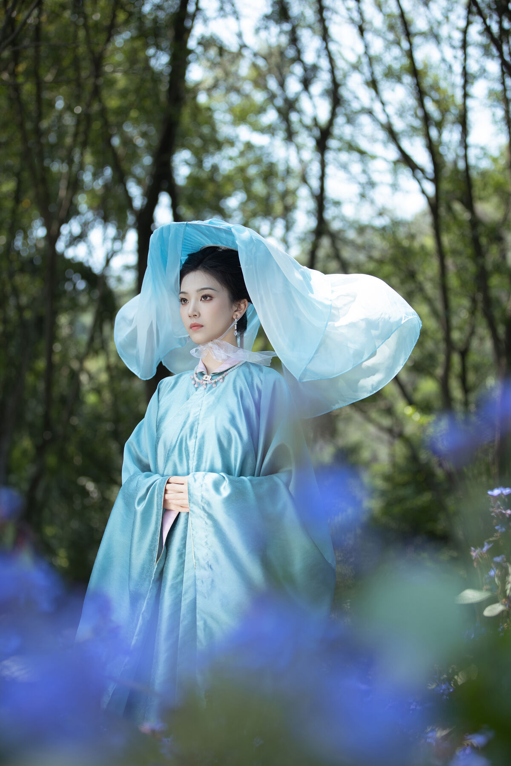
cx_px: 256
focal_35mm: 75
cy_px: 383
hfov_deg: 18.2
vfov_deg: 27.0
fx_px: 1597
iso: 100
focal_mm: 75
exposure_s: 1/400
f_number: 2.8
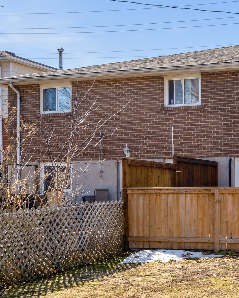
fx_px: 601
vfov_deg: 27.9
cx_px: 284
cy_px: 143
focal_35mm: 68
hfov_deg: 21.0
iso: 320
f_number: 8
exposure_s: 1/200
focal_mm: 33
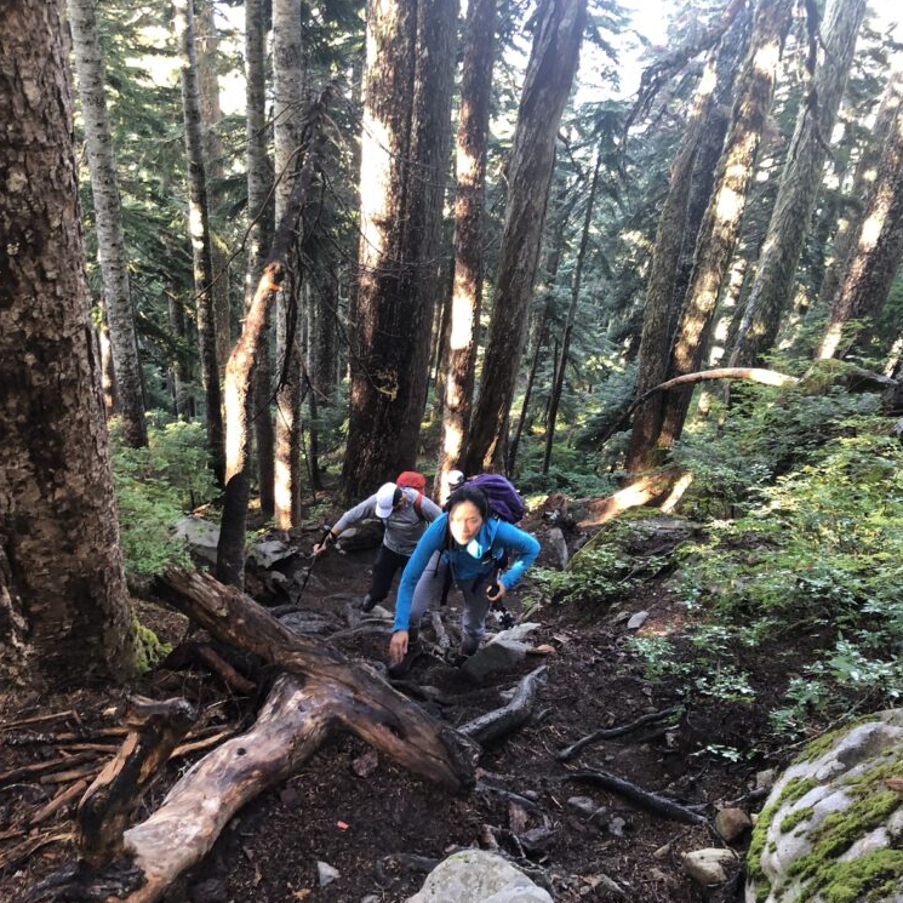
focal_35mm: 34
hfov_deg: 48.4
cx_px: 488
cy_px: 442
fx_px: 1003
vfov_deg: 48.4
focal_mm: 3.99
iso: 40
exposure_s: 1/15
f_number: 1.8
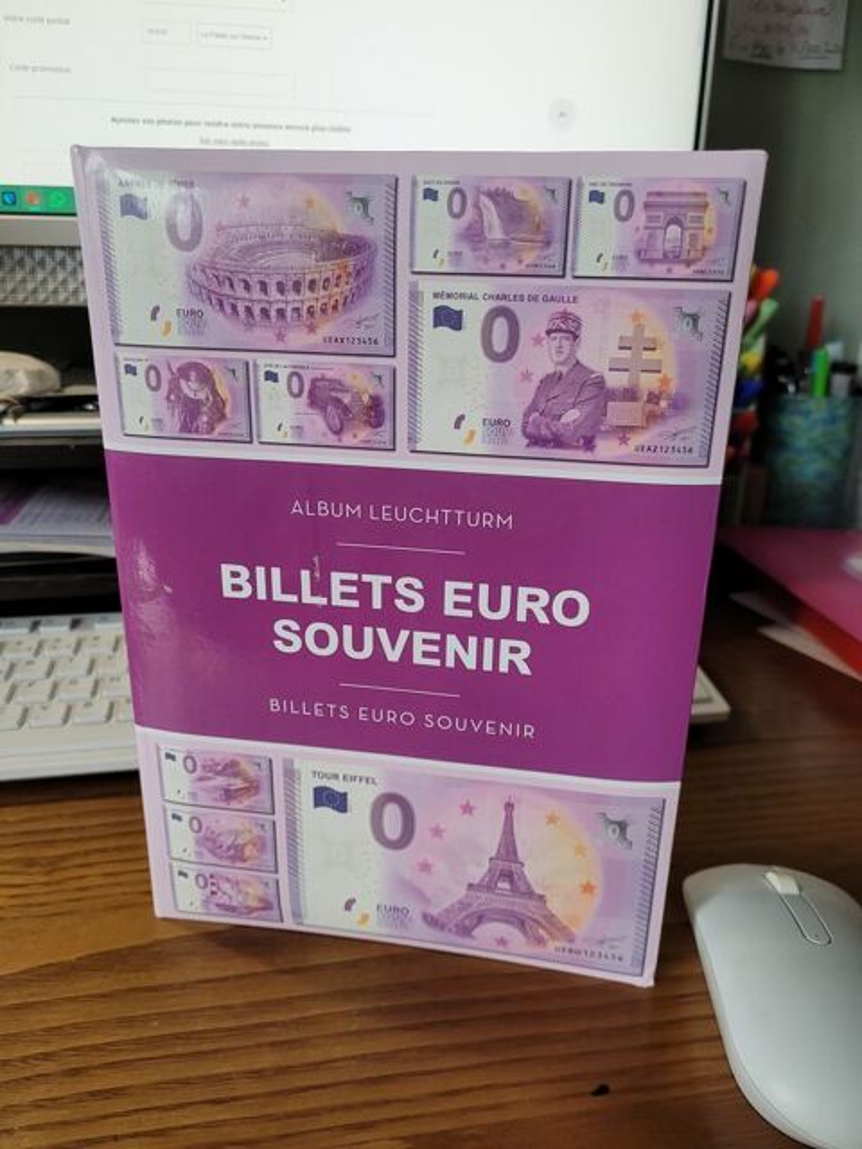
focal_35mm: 26
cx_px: 431
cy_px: 574
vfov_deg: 67.3
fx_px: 863
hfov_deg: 53.1
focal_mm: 5.4
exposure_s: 1/120
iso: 250
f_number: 1.8
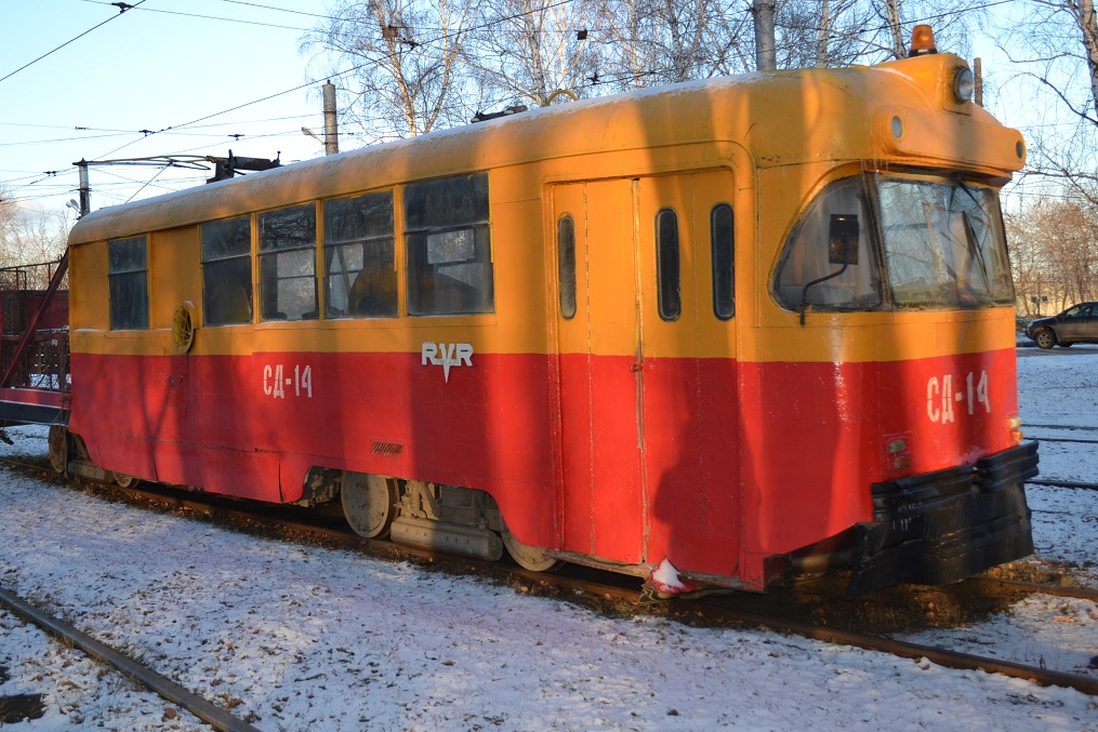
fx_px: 1190
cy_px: 302
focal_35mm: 39
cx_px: 515
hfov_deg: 49.5
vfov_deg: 34.1
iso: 100
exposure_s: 1/125
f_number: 4
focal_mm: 22
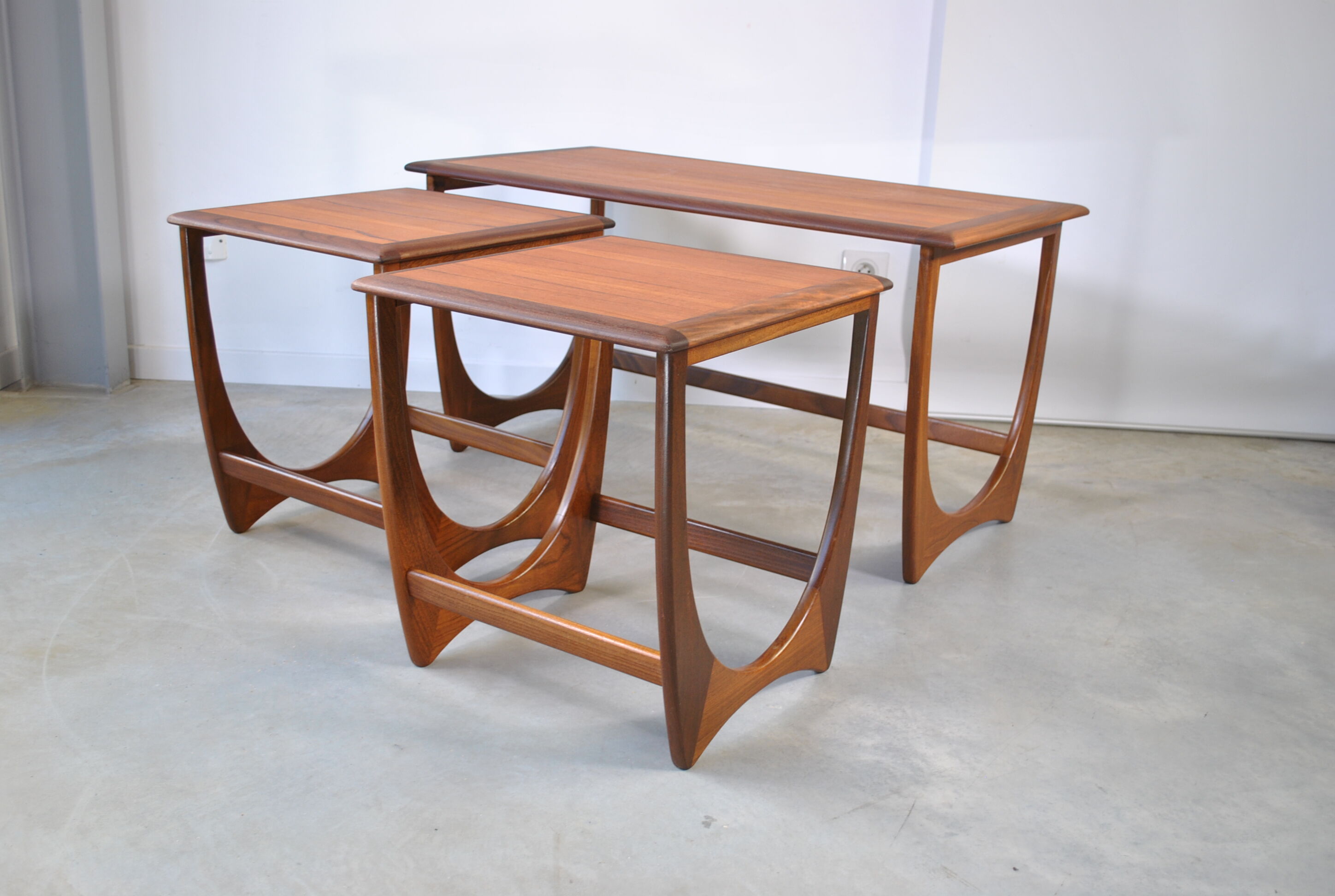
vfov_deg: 37.0
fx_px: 1338
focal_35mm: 36
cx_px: 668
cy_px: 448
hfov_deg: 53.0
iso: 200
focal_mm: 24
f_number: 4.5
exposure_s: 1/40
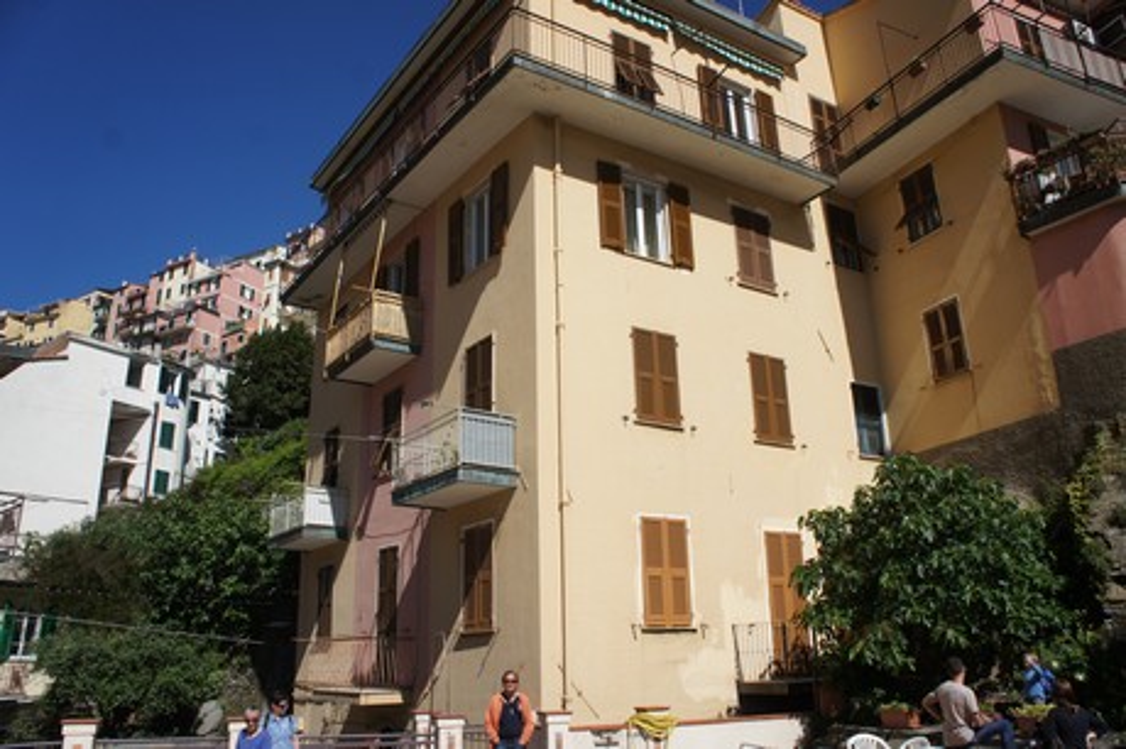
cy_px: 374
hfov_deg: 67.4
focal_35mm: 27
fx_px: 844
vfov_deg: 47.9
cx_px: 563
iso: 200
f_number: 7.1
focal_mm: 18
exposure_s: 1/800
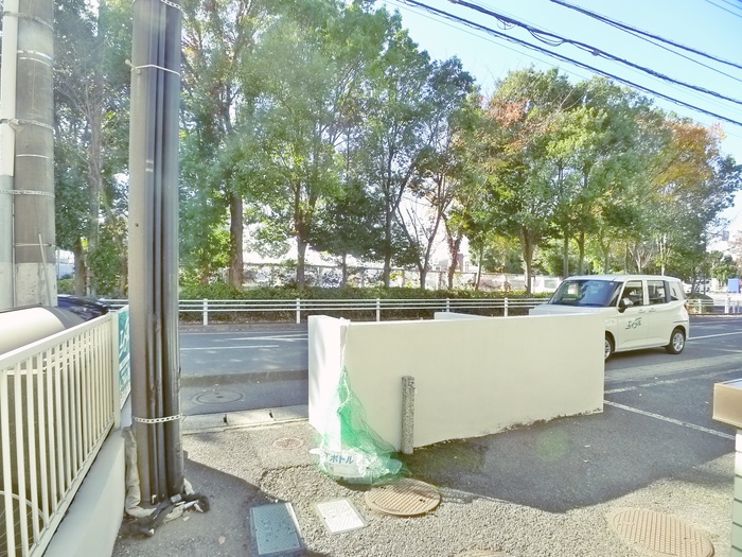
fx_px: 514
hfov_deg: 71.6
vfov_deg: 56.8
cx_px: 371
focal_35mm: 24
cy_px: 278
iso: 400
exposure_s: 1/400
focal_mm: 5.1
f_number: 2.8
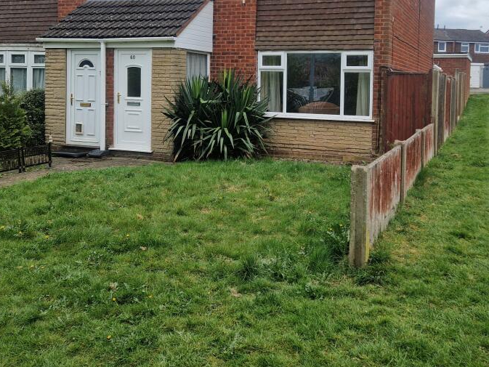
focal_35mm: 35
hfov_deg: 52.1
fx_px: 495
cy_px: 103
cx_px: 304
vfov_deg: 39.9
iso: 50
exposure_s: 1/1040
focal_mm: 5.4
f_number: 1.8
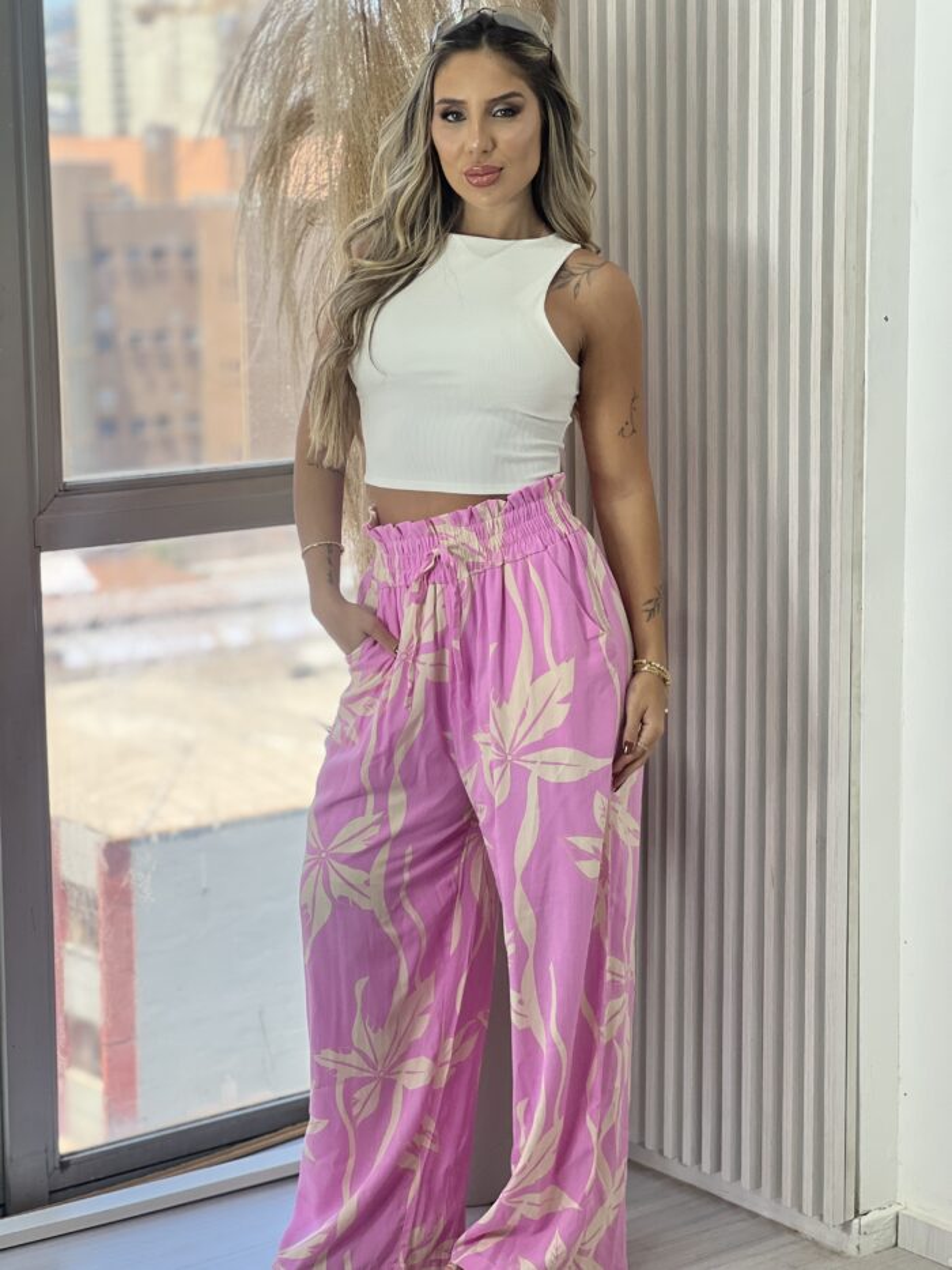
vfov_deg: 25.3
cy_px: 635
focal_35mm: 77
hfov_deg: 19.1
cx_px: 476
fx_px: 2823
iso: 40
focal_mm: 9
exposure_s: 1/120
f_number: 2.8
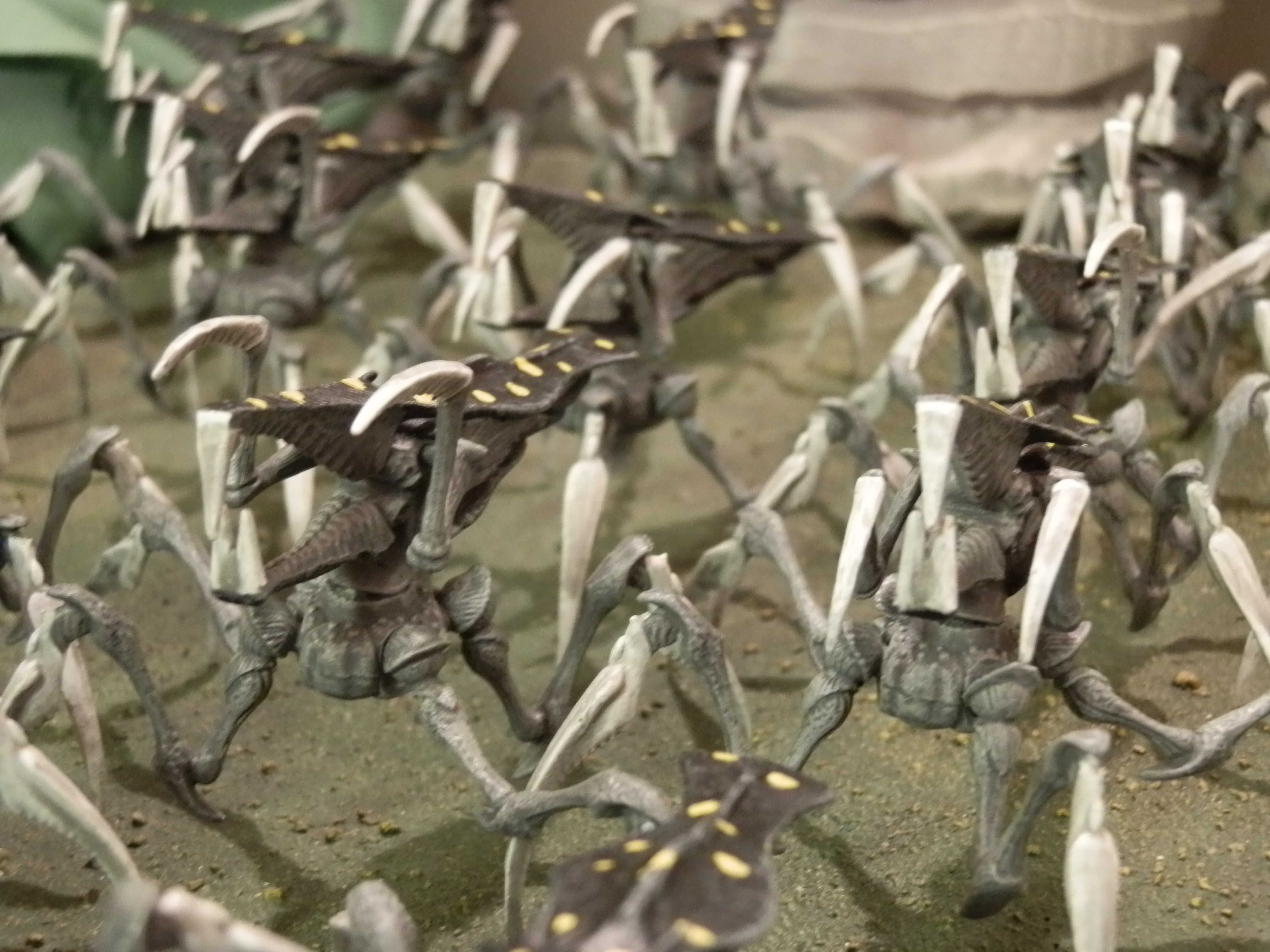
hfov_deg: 31.7
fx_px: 2238
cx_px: 635
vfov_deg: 24.0
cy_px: 476
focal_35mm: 61
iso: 400
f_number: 3.7
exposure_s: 1/8
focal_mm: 10.99
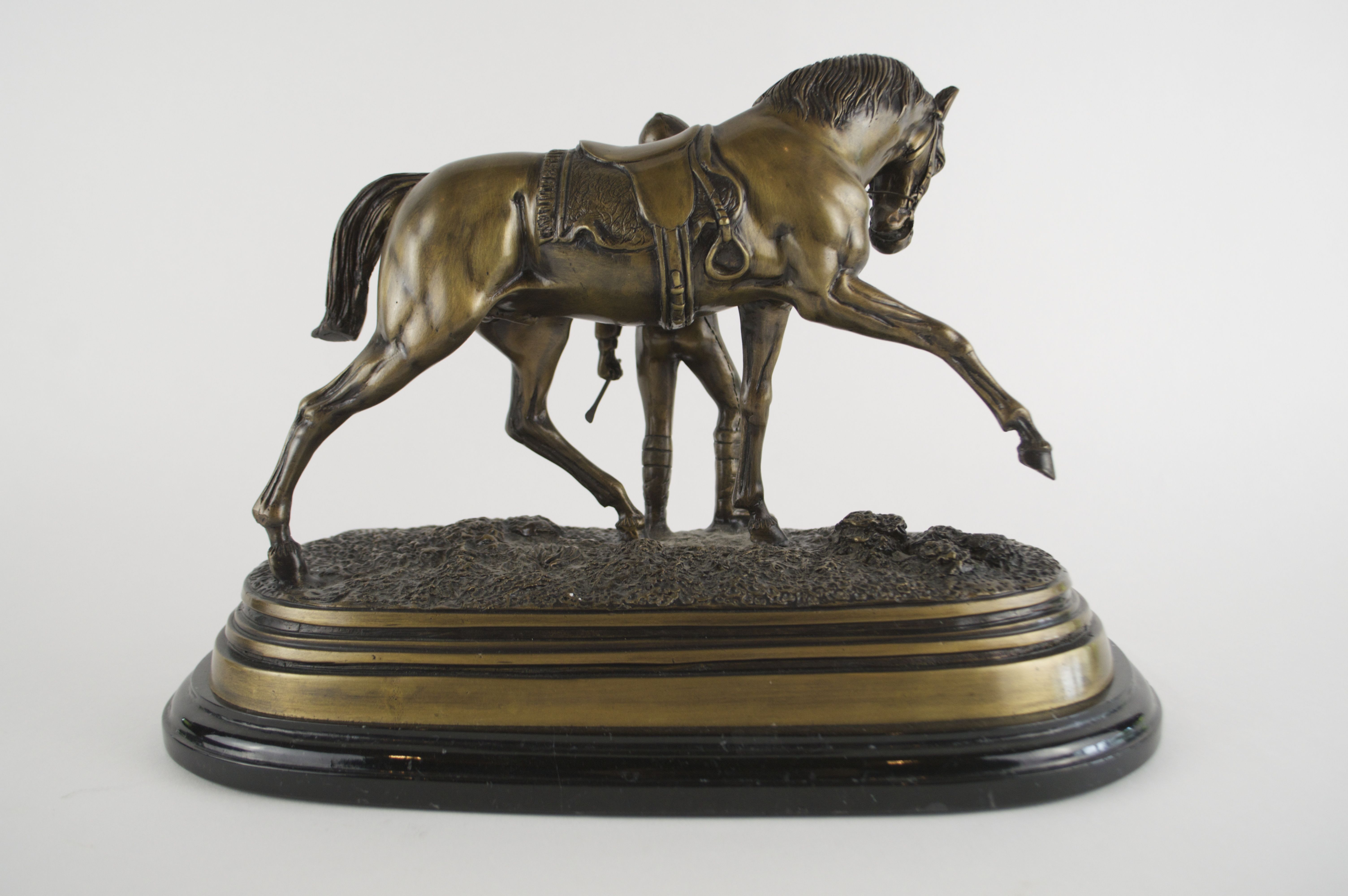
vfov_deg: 39.9
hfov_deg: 57.3
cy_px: 448
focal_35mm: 33
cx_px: 674
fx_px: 1235
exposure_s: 1/80
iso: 400
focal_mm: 22
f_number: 5
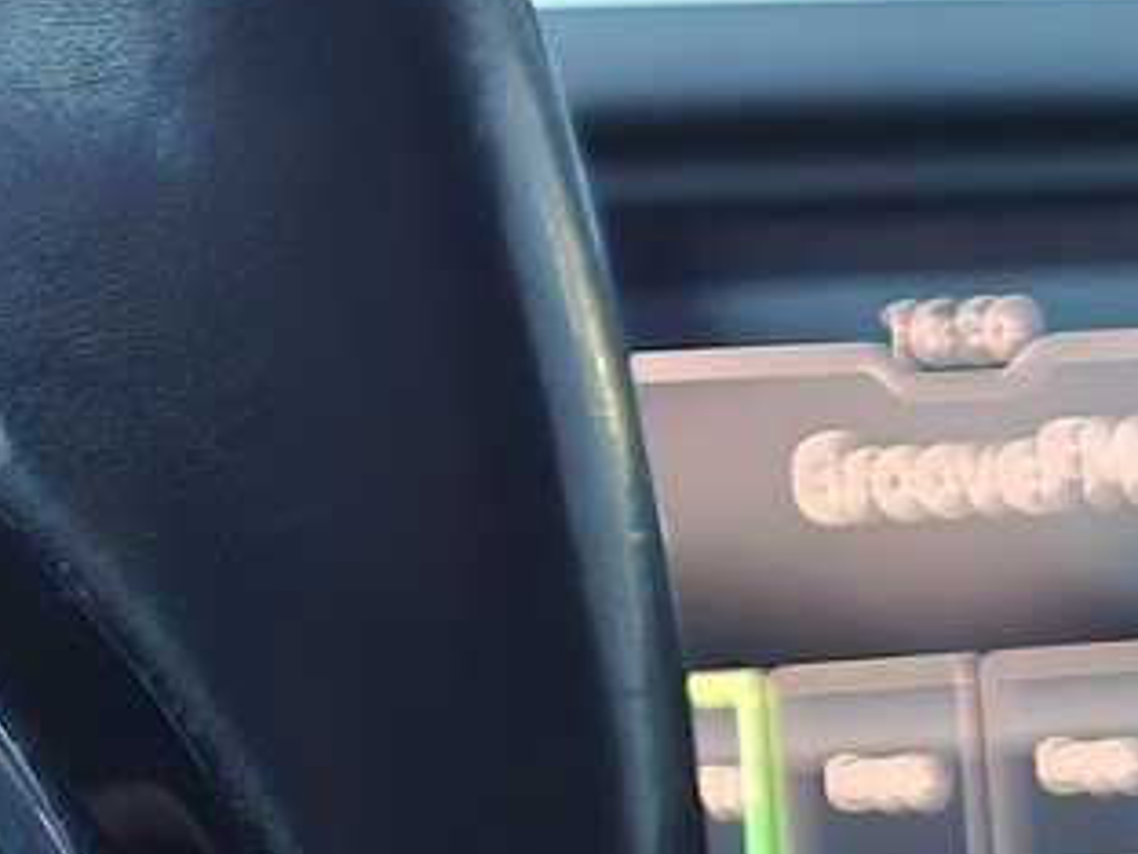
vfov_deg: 14.0
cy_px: 460
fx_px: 3485
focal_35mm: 106
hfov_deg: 16.4
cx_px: -719
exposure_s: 1/13
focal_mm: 5.54
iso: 1250
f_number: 1.8
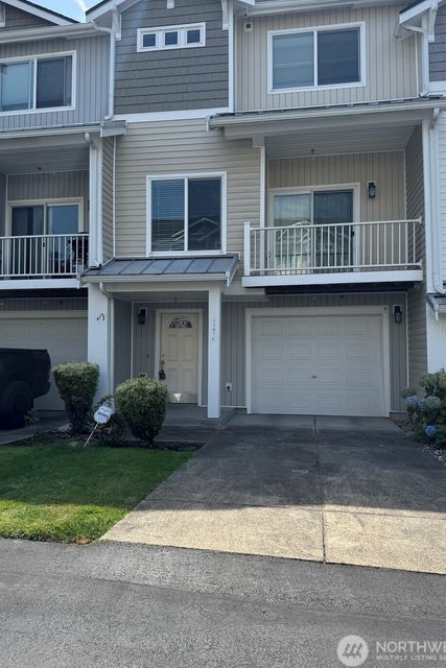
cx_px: 224
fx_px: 483
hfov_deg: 49.6
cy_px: 325
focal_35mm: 26
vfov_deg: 69.4
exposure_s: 1/3096
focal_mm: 6.76
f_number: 1.78
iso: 80
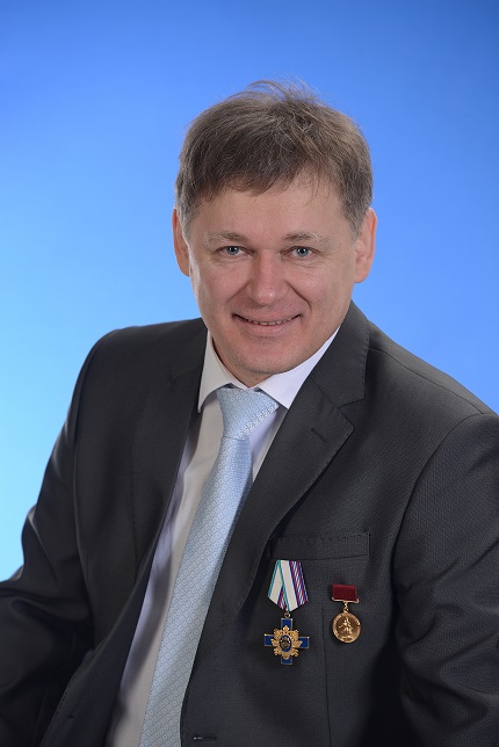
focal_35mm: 200
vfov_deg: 10.3
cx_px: 250
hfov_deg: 6.9
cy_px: 374
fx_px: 4154
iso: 100
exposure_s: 1/100
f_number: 7.1
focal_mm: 200
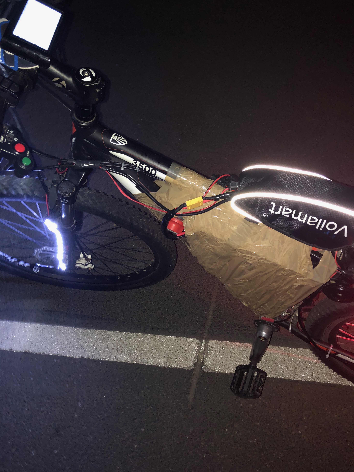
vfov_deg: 61.7
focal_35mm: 29
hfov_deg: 48.2
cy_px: 233
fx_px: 395
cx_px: 183
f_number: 1.8
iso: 200
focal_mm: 3.99
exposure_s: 1/4
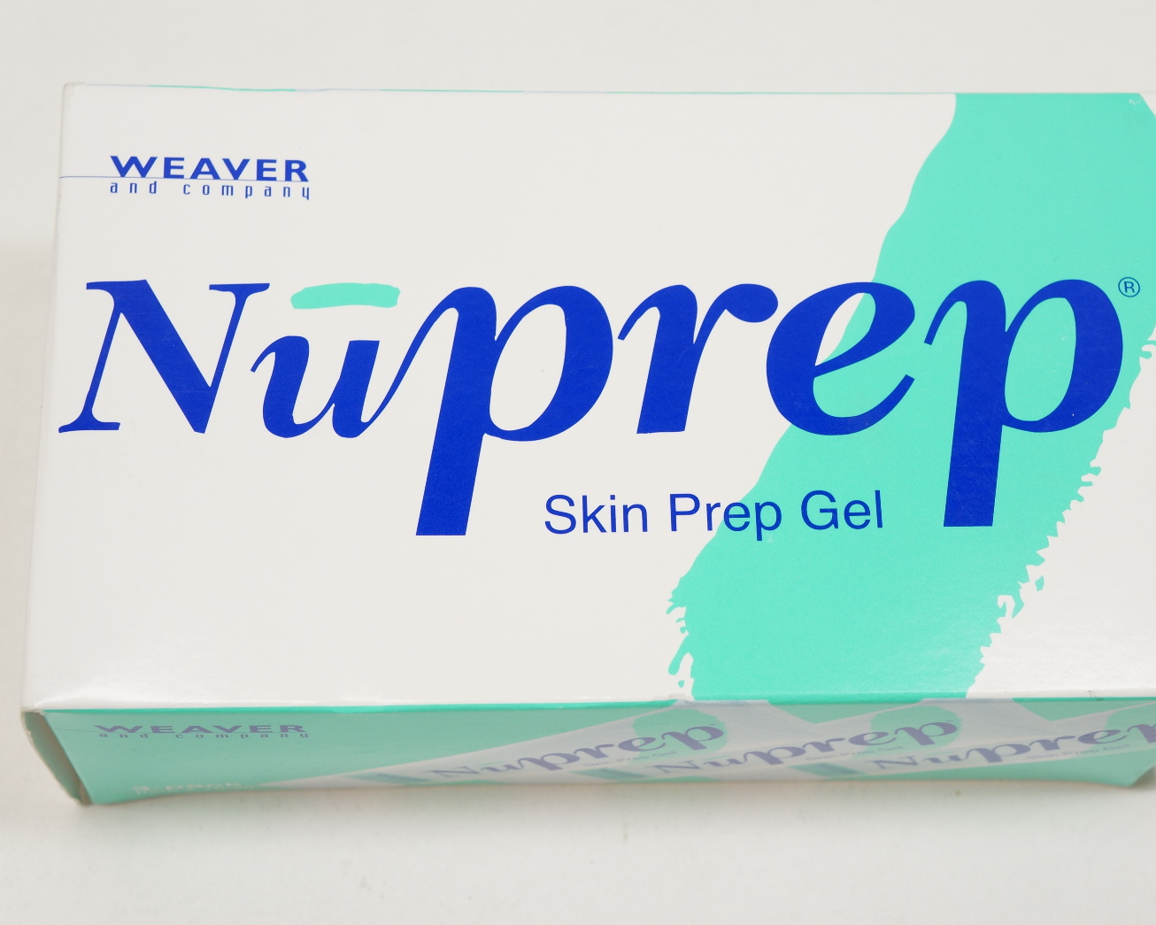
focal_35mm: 62
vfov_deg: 24.6
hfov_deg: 30.5
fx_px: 2121
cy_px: 462
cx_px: 616
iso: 400
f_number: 7.1
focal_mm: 36
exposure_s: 1/60
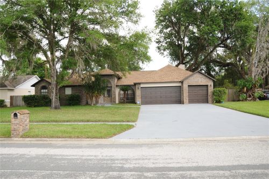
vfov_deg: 47.8
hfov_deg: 67.4
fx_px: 201
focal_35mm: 27
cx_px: 134
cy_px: 90
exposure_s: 1/160
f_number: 6.3
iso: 200
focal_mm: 18
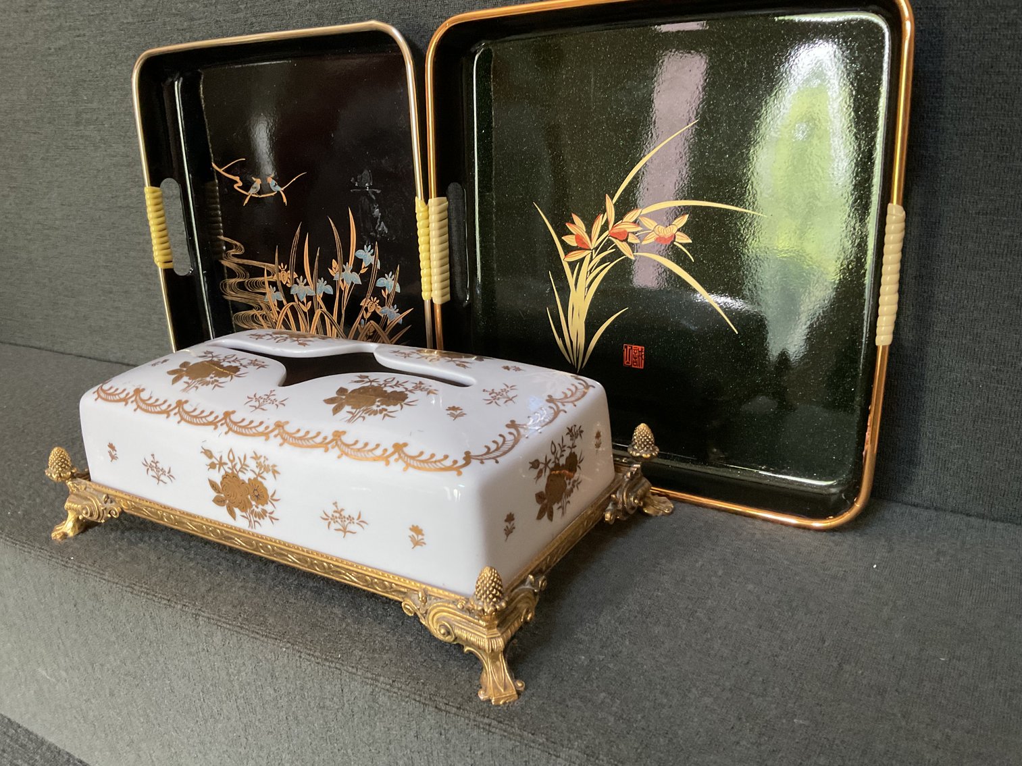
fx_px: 856
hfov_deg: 61.7
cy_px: 383
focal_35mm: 29
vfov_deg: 48.2
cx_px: 511
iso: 250
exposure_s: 1/40
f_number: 1.8
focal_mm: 3
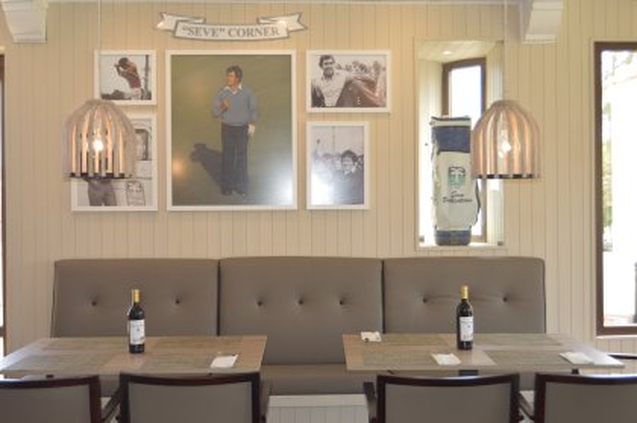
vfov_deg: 31.8
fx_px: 742
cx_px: 318
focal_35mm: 42
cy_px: 212
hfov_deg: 46.4
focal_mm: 28
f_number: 4
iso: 400
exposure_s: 1/125
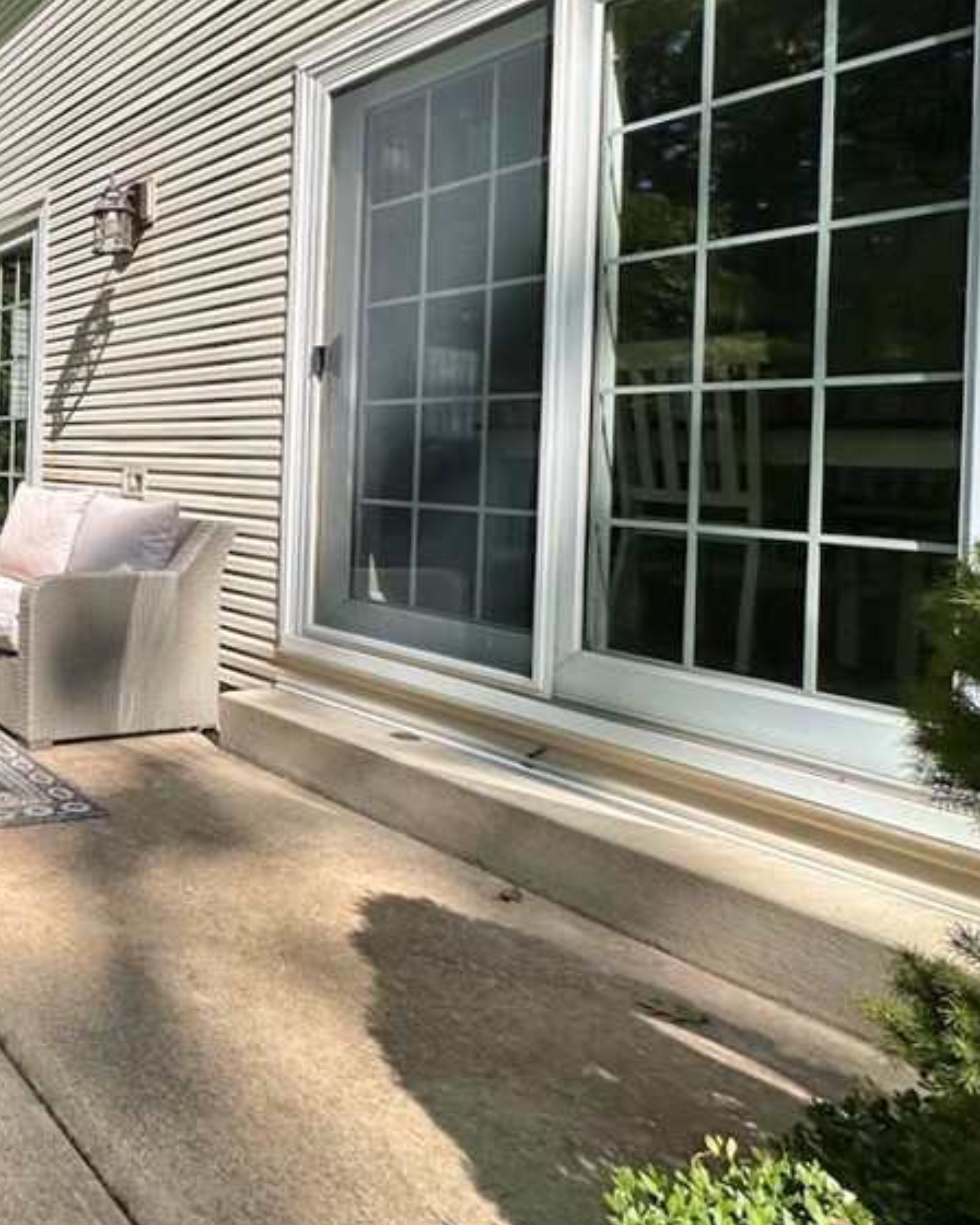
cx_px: -118
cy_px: 448
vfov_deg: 66.9
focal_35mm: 25
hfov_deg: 43.0
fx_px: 906
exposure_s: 1/1052
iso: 50
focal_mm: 2.22
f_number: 2.2
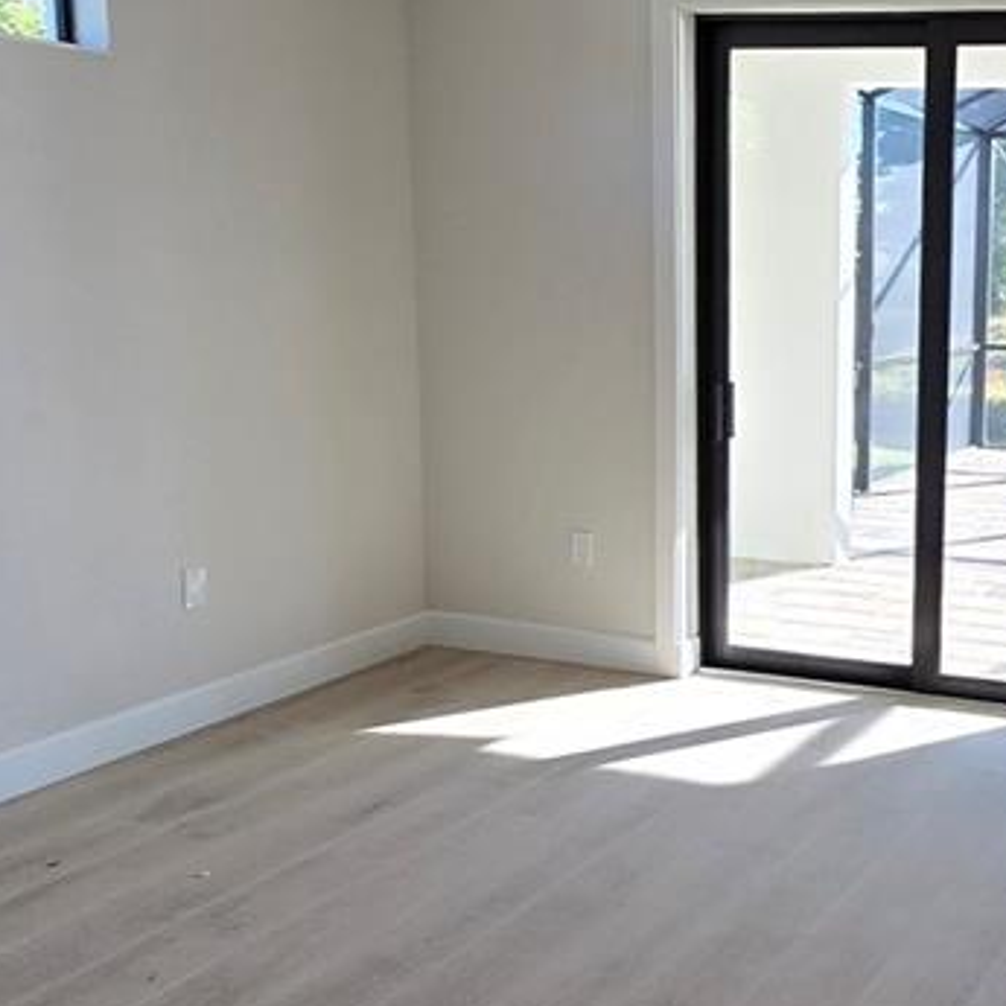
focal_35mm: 40
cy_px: 487
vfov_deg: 41.9
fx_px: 1315
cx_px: 1009
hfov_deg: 37.4
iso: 50
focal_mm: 2.2
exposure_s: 1/120
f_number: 2.2
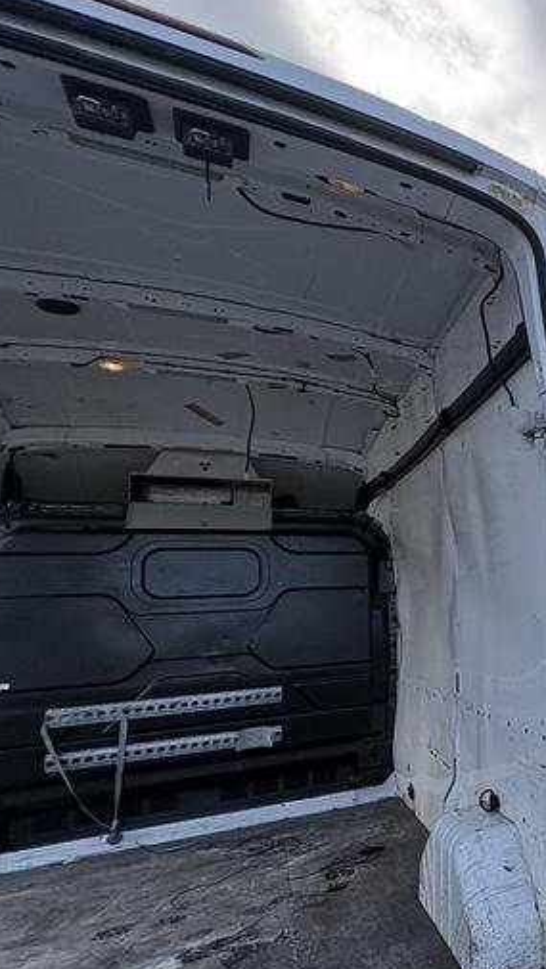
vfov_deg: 69.7
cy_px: 534
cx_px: 766
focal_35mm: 27
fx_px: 694
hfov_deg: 30.2
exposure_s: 1/727
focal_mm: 2.22
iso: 40
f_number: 2.2
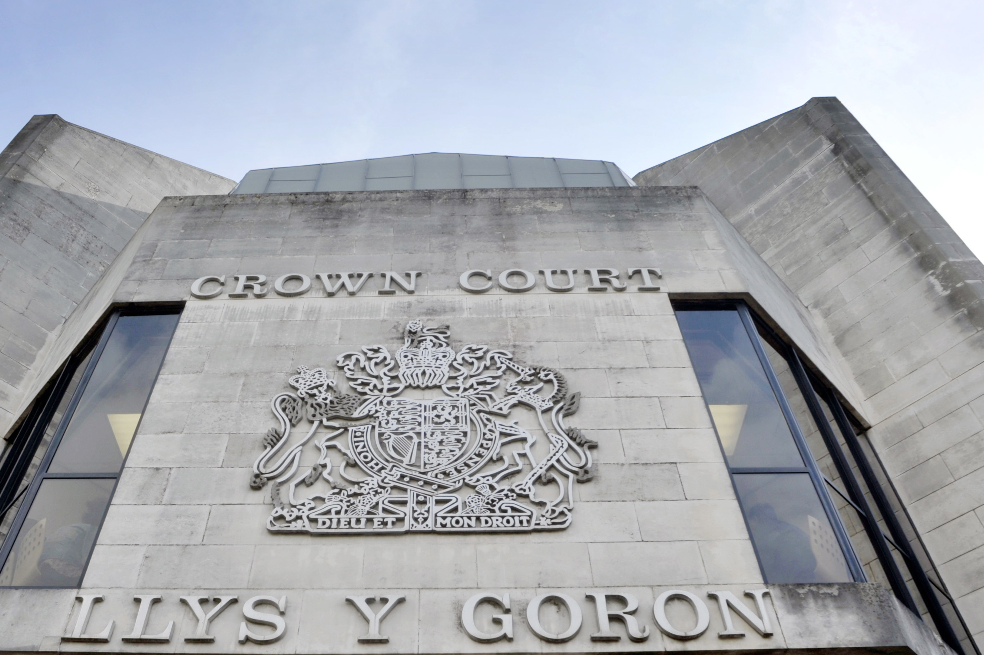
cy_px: 457
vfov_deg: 41.5
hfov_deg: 60.1
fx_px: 847
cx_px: 420
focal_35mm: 31
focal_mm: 20
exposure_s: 1/500
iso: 200
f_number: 8
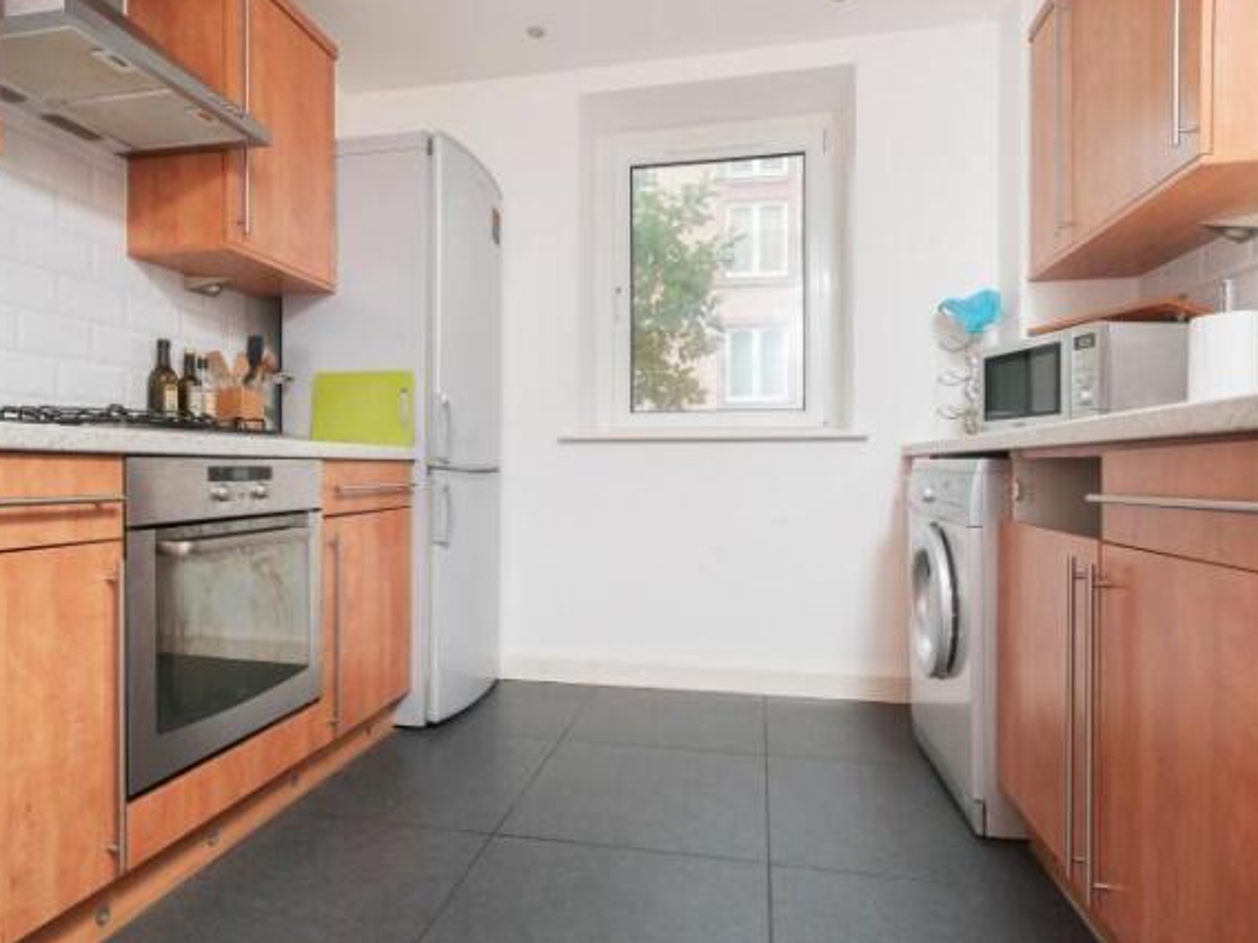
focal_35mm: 20
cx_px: 557
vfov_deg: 65.9
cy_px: 462
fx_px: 727
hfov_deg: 81.4
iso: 200
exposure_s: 1/20
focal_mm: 12
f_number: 11
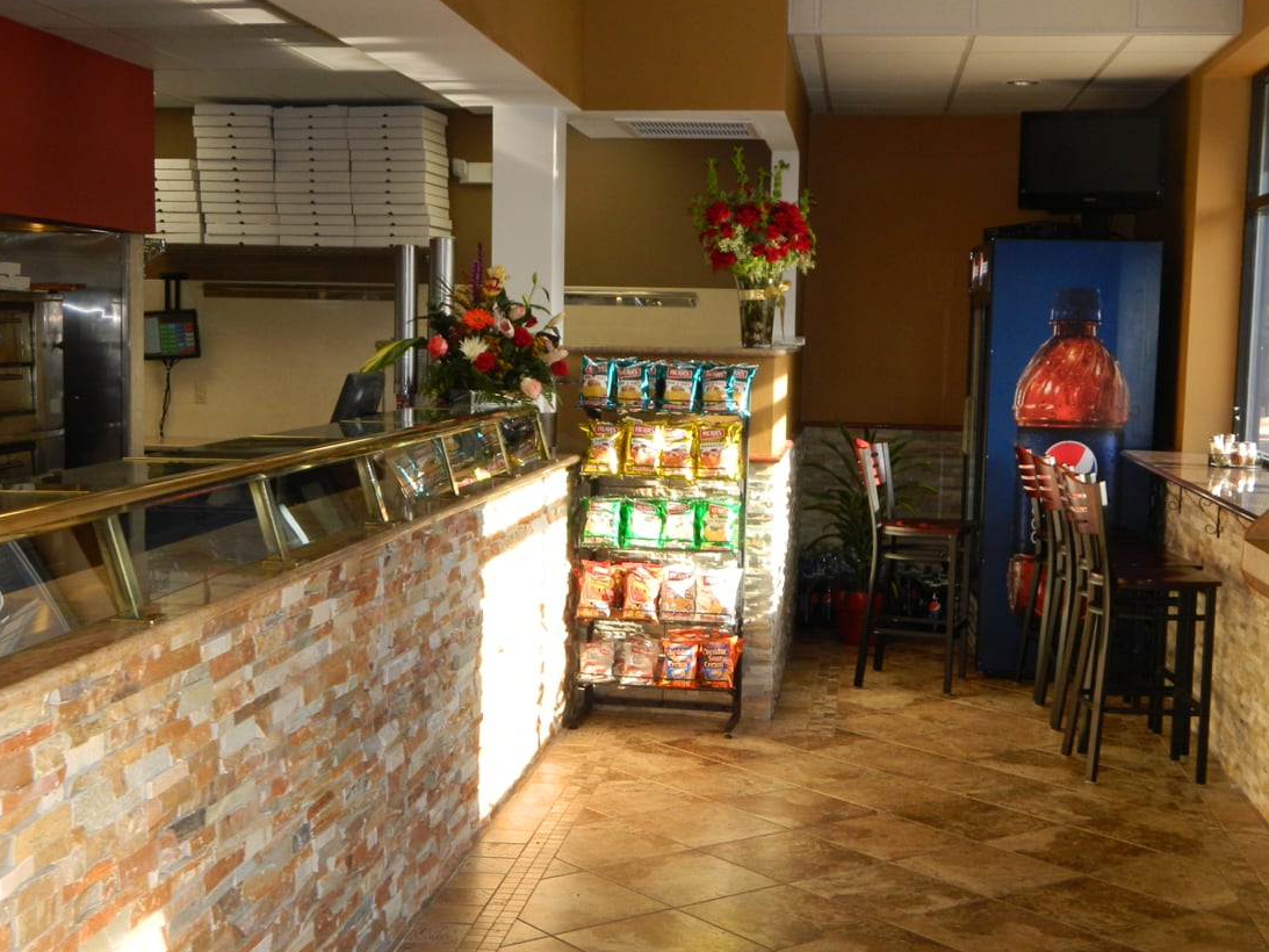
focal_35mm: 50
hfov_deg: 38.2
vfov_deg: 29.1
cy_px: 528
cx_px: 619
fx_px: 1833
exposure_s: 1/60
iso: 110
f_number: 3.5
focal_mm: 7.3
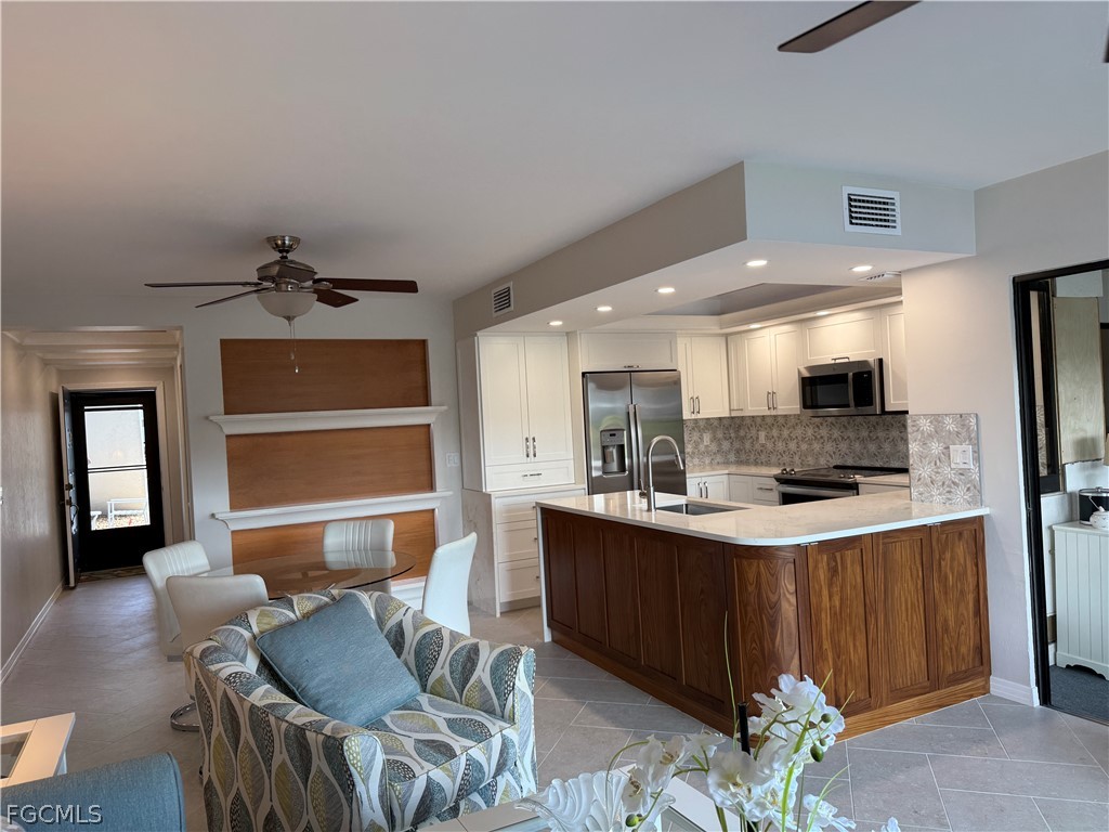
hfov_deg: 71.6
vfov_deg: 56.8
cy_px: 416
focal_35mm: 24
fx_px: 769
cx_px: 554
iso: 64
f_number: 1.78
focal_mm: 6.76
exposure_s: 1/120
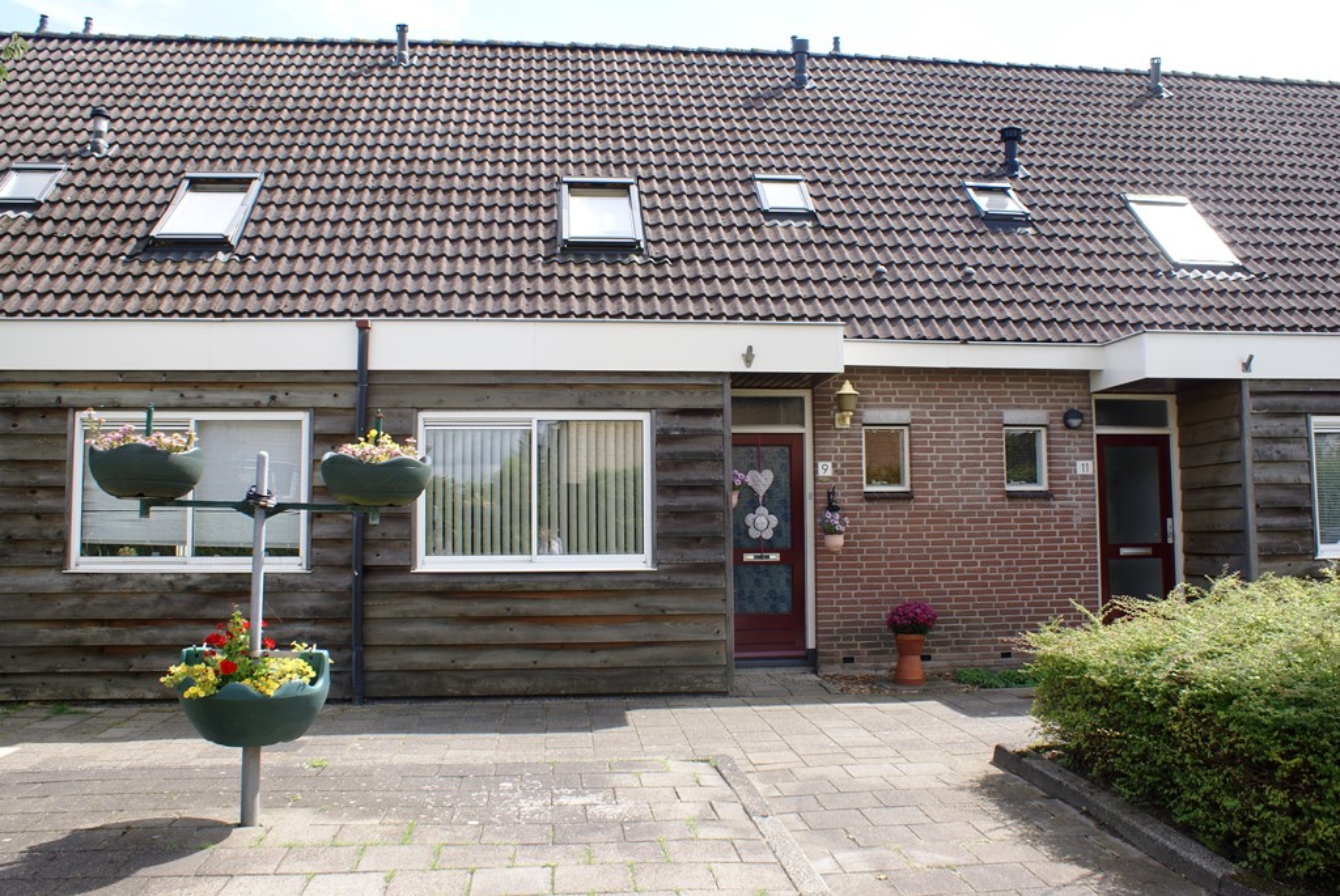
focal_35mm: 30
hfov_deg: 61.9
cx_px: 670
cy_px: 448
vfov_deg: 43.7
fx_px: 1118
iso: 100
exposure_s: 1/80
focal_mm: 20
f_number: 9
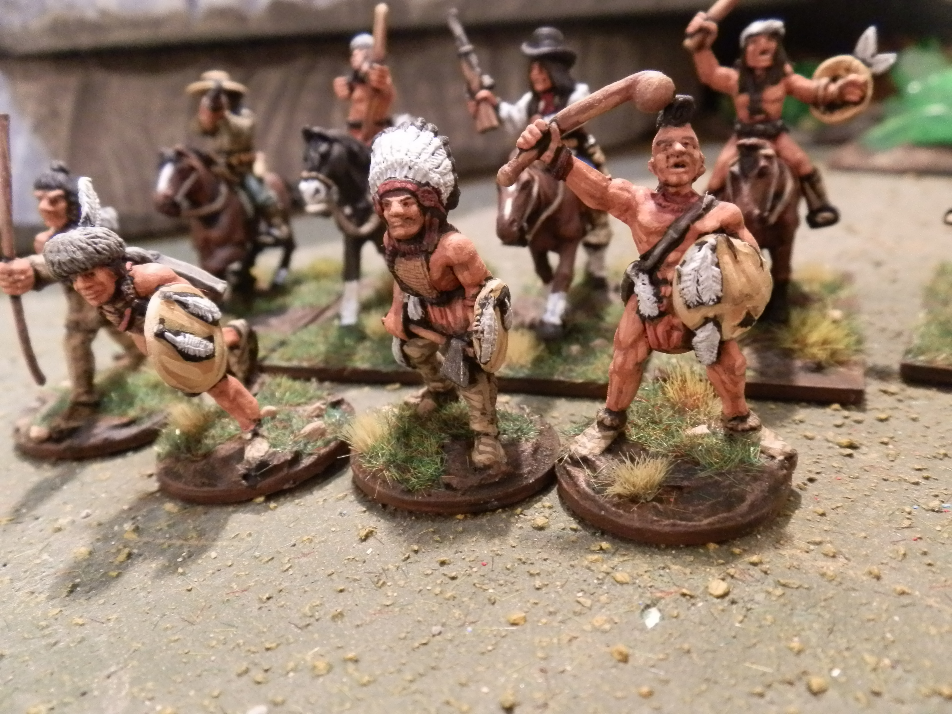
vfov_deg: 49.7
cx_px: 476
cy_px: 357
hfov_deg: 63.4
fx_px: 770
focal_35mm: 28
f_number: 3.1
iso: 400
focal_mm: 5
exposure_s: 1/40
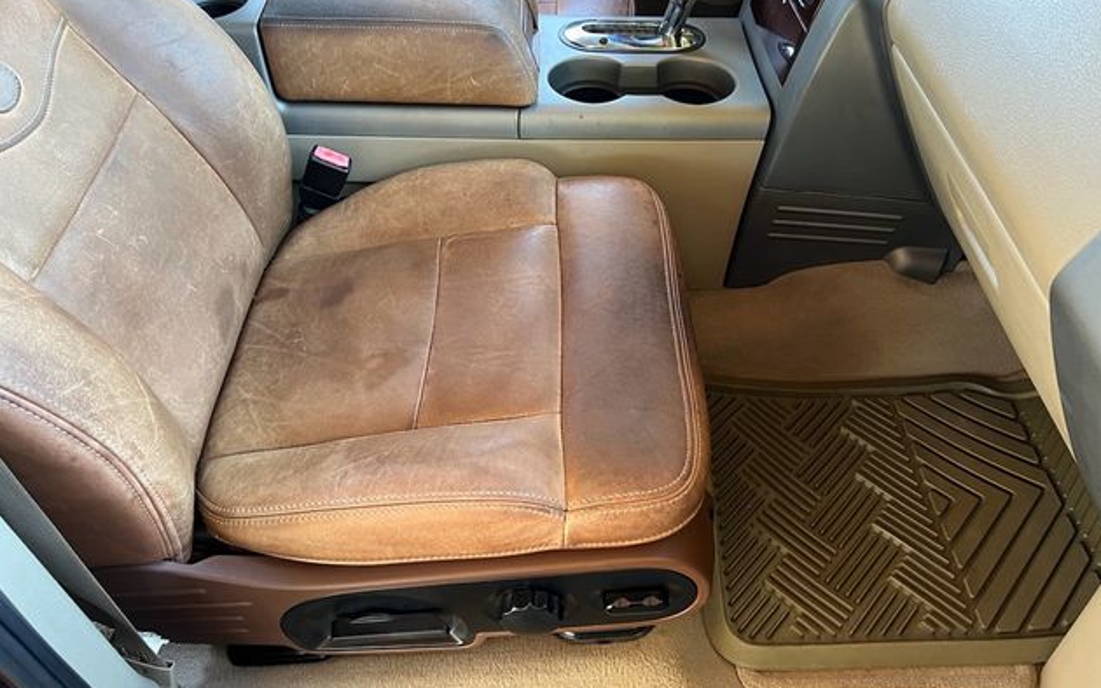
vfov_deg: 44.6
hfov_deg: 66.5
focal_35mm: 28
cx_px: 557
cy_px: 342
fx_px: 840
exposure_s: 1/60
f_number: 1.5
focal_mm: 5.7
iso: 200
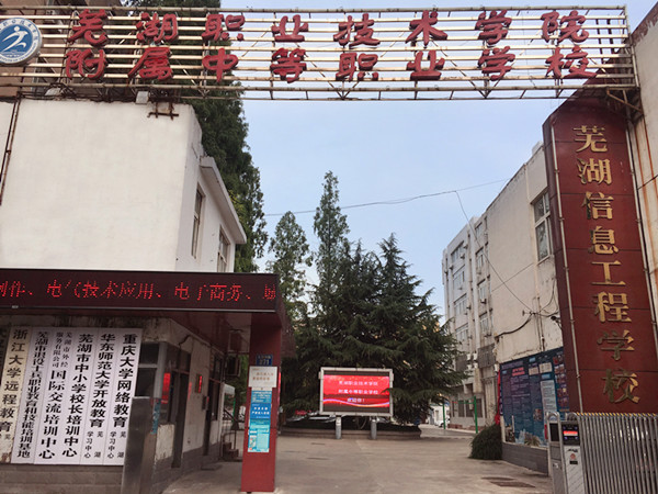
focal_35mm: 29
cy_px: 247
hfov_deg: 61.7
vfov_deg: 48.2
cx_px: 329
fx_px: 551
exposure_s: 1/1832
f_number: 2.2
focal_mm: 4.15
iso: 25
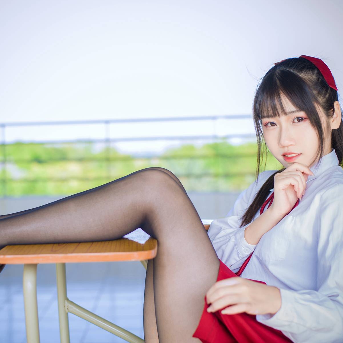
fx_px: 717
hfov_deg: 26.8
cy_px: 171
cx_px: 134
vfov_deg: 26.9
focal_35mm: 64
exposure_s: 1/400
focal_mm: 50
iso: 100
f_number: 2.8
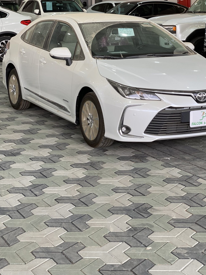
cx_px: 124
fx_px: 603
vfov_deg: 25.4
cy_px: 74
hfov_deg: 19.4
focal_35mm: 76
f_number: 2
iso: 32
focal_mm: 6
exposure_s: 1/122
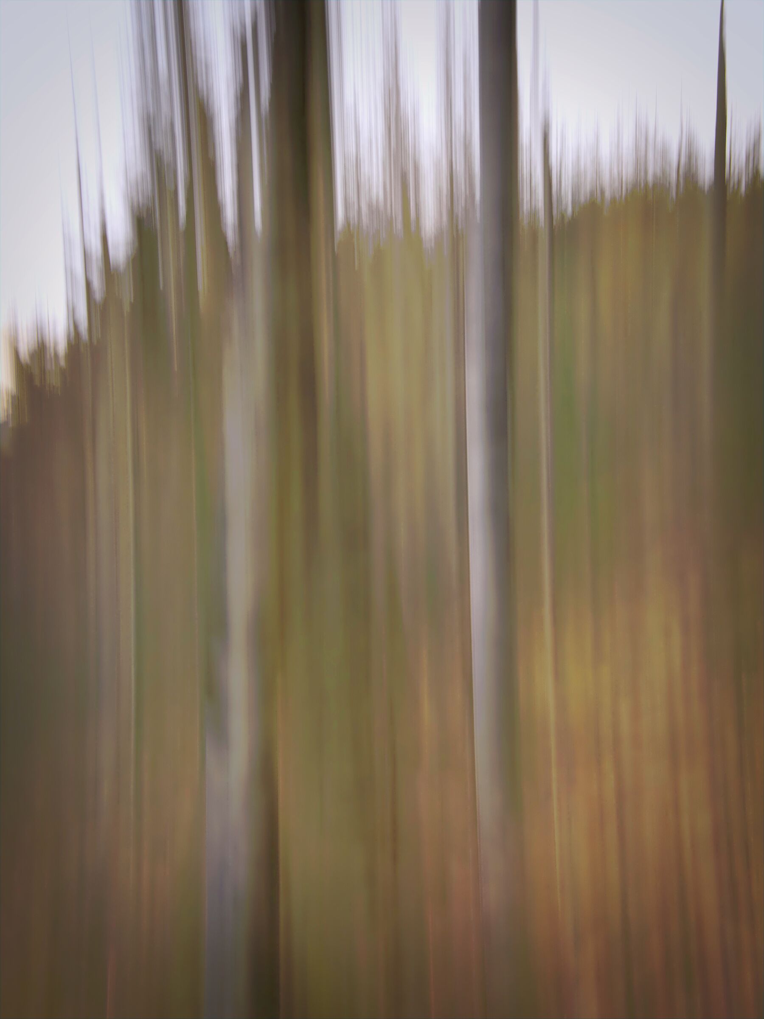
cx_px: 382
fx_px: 1471
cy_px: 510
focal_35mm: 50
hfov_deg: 29.1
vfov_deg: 38.2
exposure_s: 1/8
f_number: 13
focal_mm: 25
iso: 100
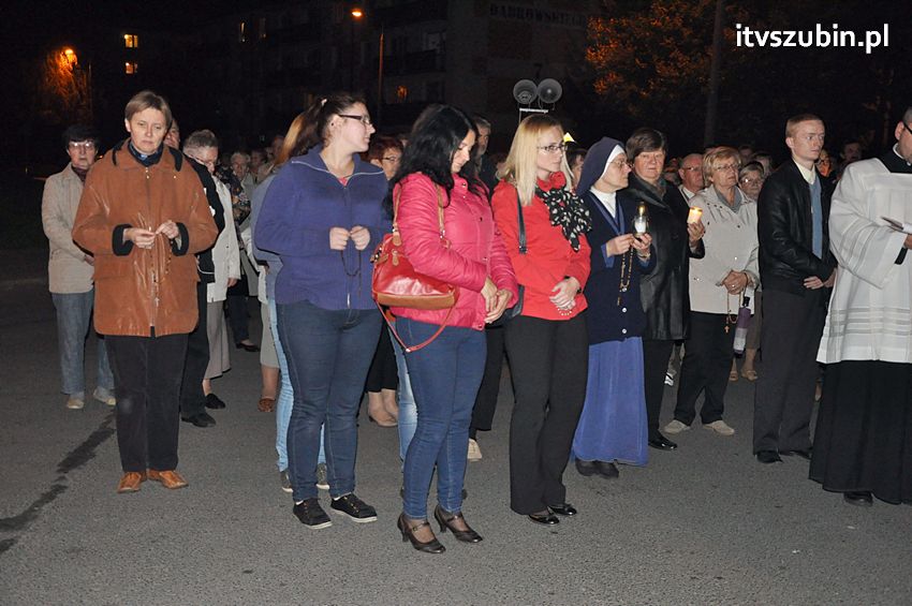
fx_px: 1139
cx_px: 456
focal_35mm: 45
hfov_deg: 43.6
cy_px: 303
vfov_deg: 29.8
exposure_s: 1/60
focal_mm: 30
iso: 2000
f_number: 5
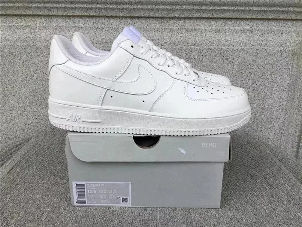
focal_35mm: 31
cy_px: 114
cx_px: 151
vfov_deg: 45.4
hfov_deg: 58.4
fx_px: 270
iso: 25
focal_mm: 3.3
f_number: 2.4
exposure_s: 1/120
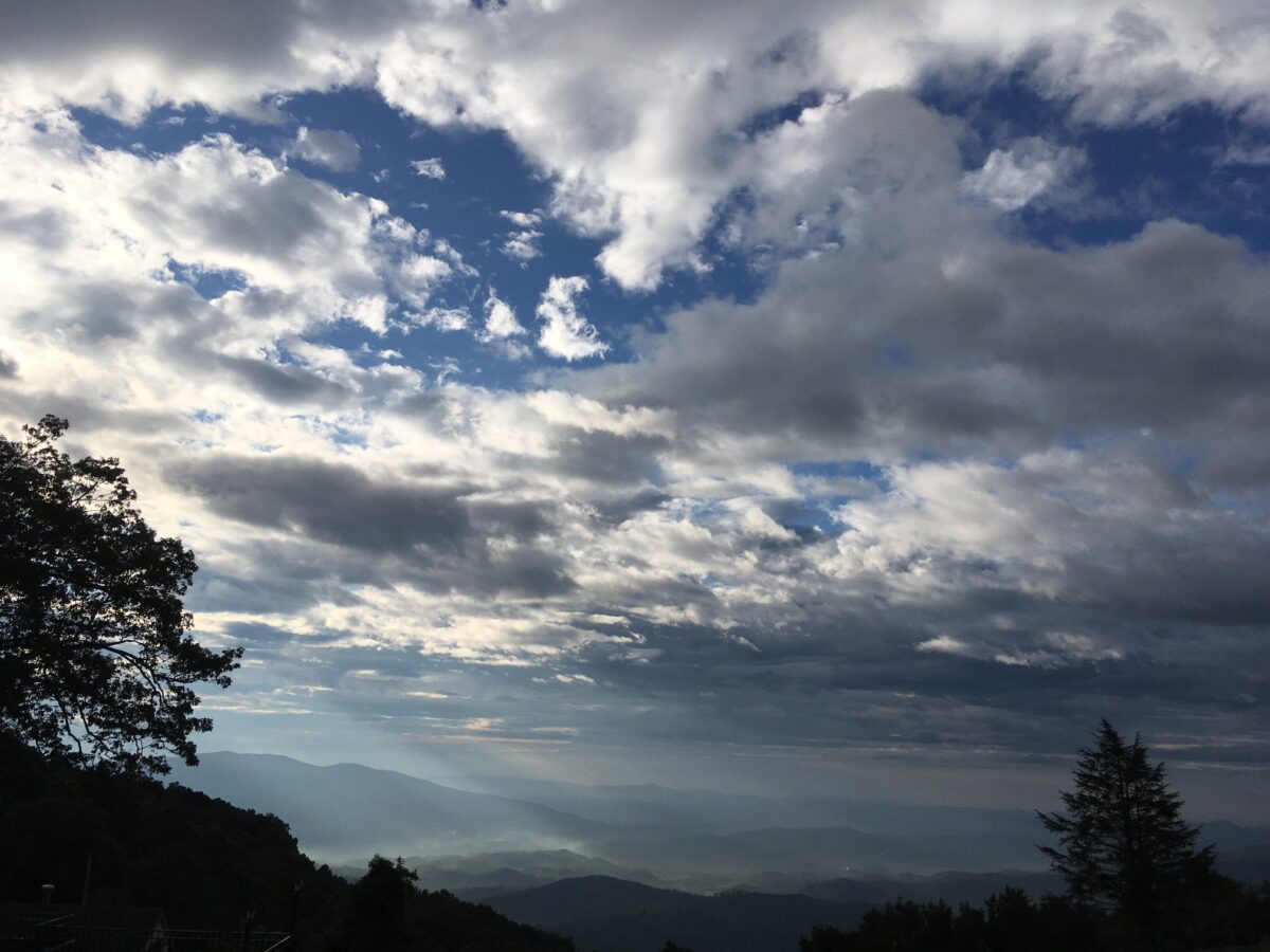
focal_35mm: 29
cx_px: 635
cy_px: 476
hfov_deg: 61.7
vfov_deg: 48.2
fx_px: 1064
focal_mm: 4.15
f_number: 2.2
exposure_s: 1/4808
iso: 25
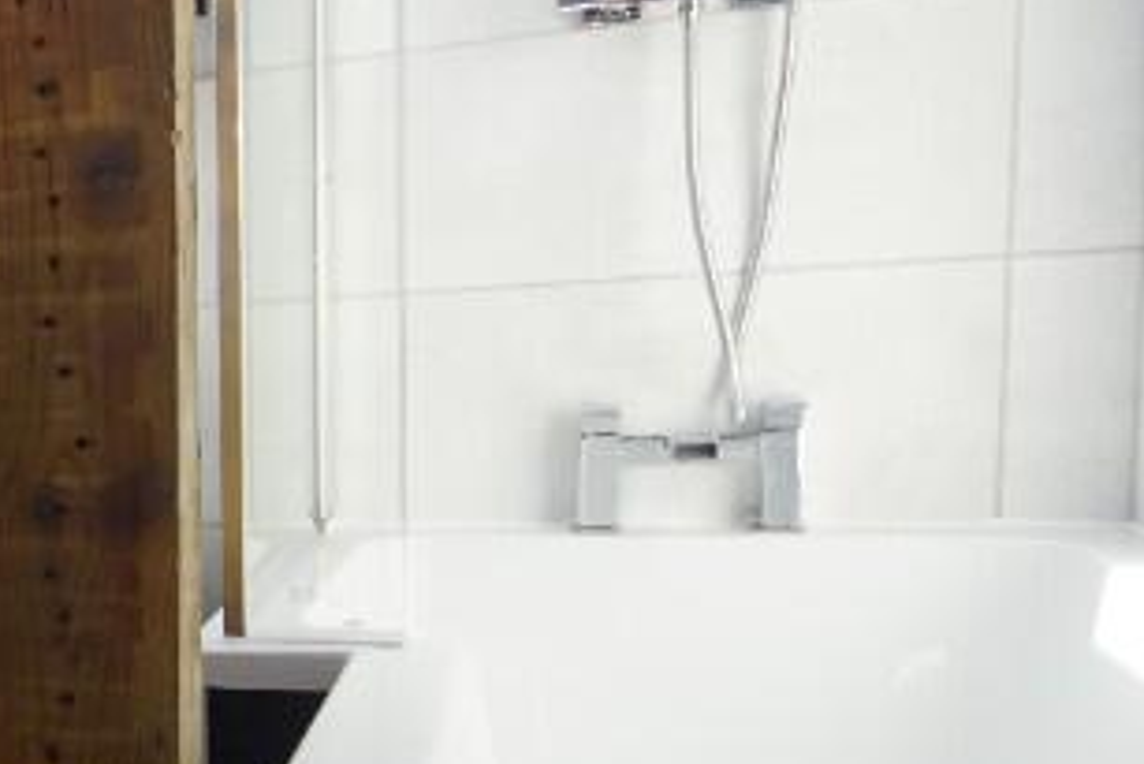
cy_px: 539
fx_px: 1590
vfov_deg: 26.8
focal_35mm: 50
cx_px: -402
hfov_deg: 30.0
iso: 800
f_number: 6.3
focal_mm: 10
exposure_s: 1/320
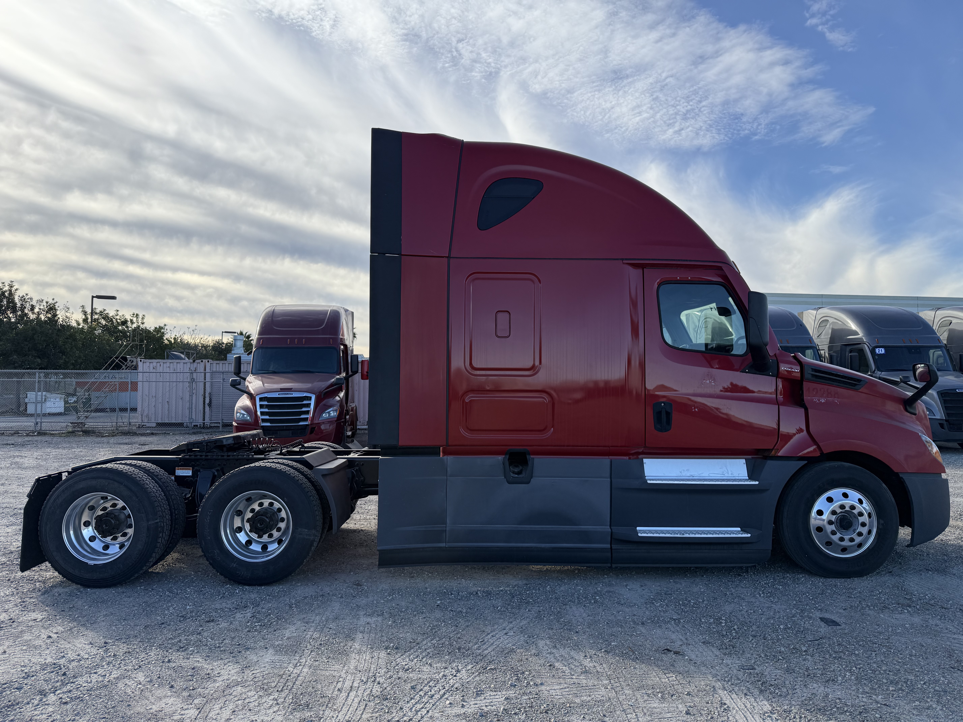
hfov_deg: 71.6
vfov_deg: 56.8
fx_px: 668
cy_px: 361
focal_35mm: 24
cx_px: 482
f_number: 1.78
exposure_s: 1/2907
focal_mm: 6.76
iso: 80
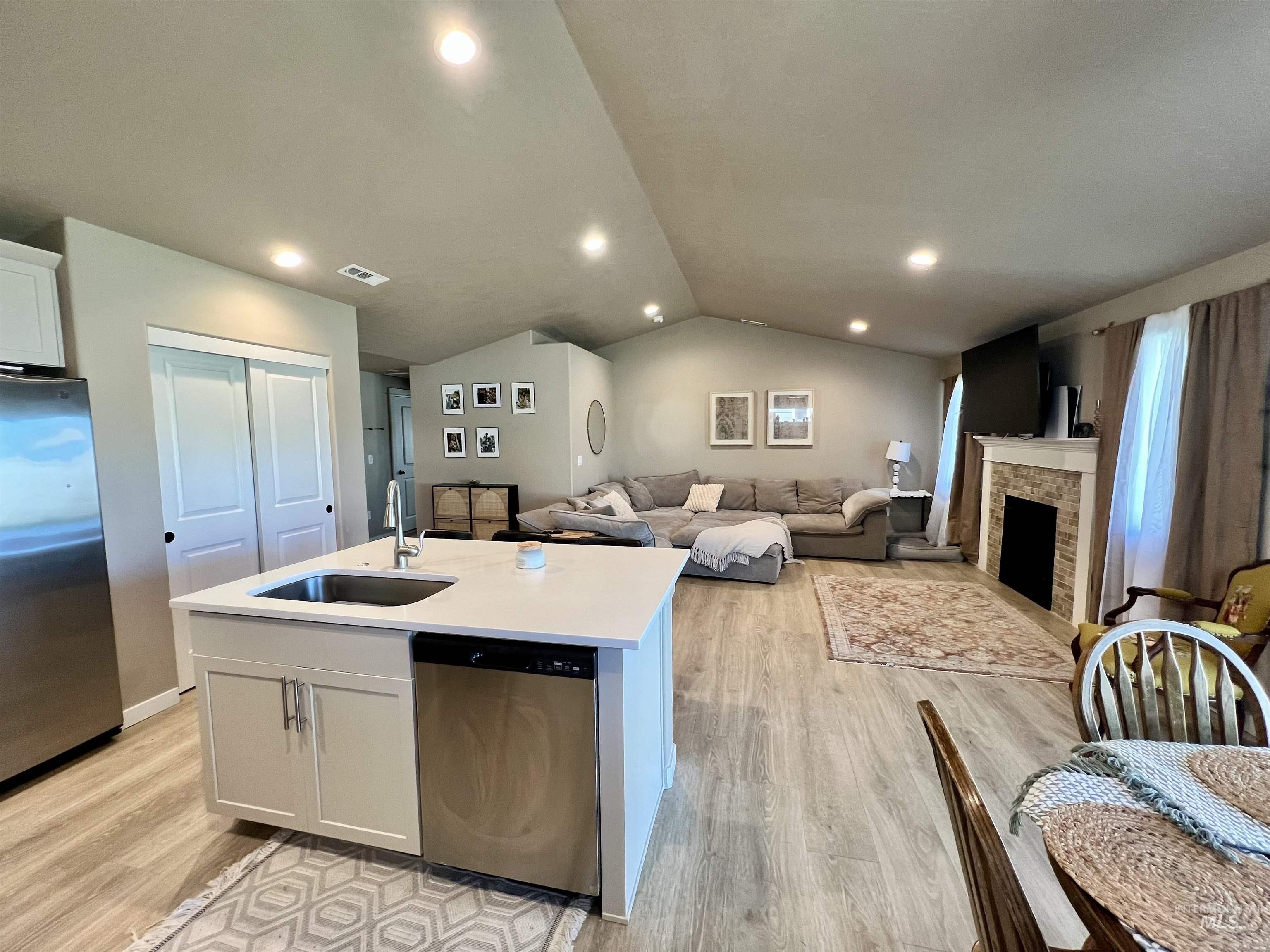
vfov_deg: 89.9
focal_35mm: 13
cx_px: 635
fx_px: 477
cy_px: 476
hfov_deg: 106.2
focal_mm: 1.57
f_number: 1.8
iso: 160
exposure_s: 1/60
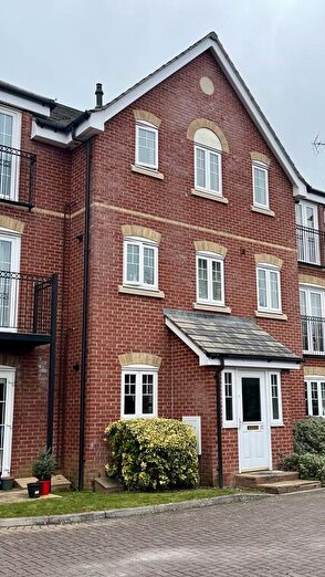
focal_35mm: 38
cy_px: 289
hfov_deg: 31.1
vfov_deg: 52.8
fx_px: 582
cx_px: 195
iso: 50
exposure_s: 1/951
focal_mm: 5.1
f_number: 1.6
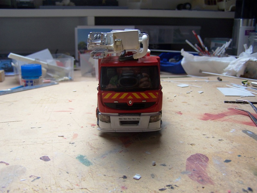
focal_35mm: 38
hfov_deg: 49.0
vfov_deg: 37.7
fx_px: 282
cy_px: 96
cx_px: 128
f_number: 2.8
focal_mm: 6.3
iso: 80
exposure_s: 1/125
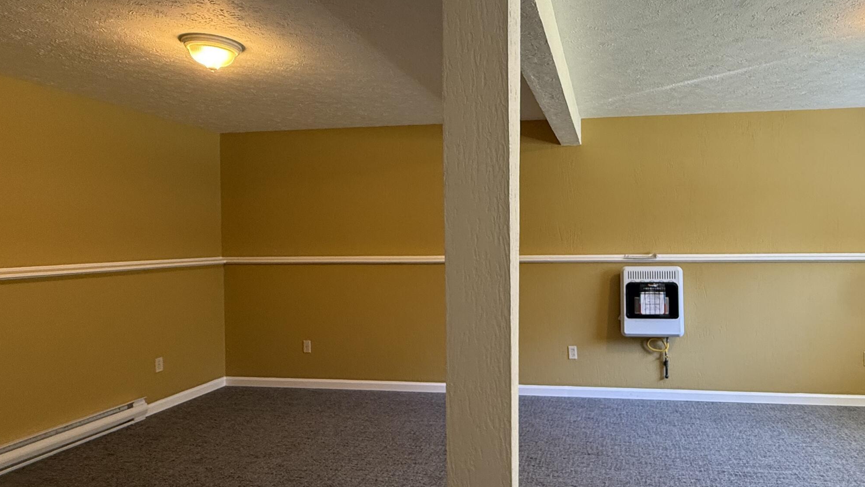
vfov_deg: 49.5
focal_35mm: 23
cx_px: 543
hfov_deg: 77.2
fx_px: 528
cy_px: 242
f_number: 2.2
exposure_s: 1/60
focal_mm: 2.22
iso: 200
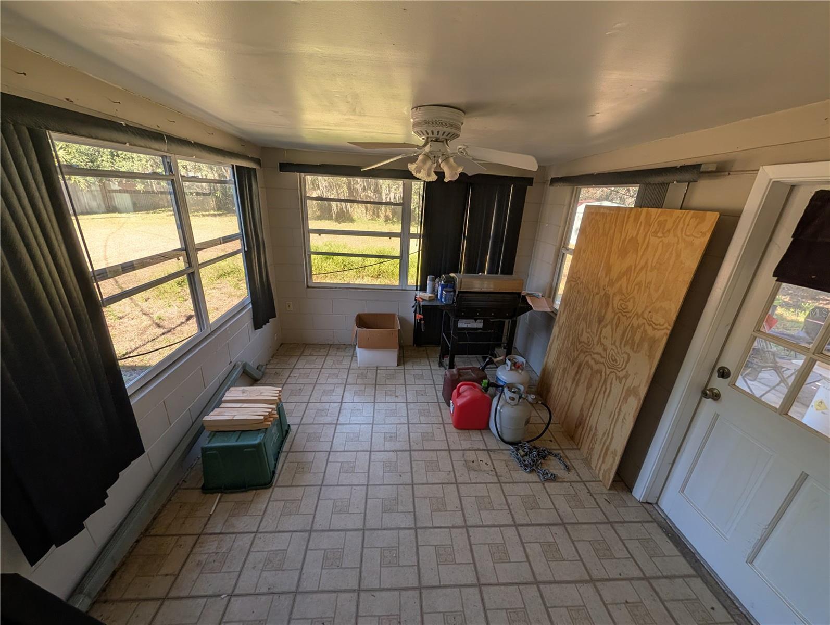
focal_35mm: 12
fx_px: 288
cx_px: 415
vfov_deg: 94.6
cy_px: 312
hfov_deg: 110.5
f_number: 1.7
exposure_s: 1/480
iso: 60
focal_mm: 2.02
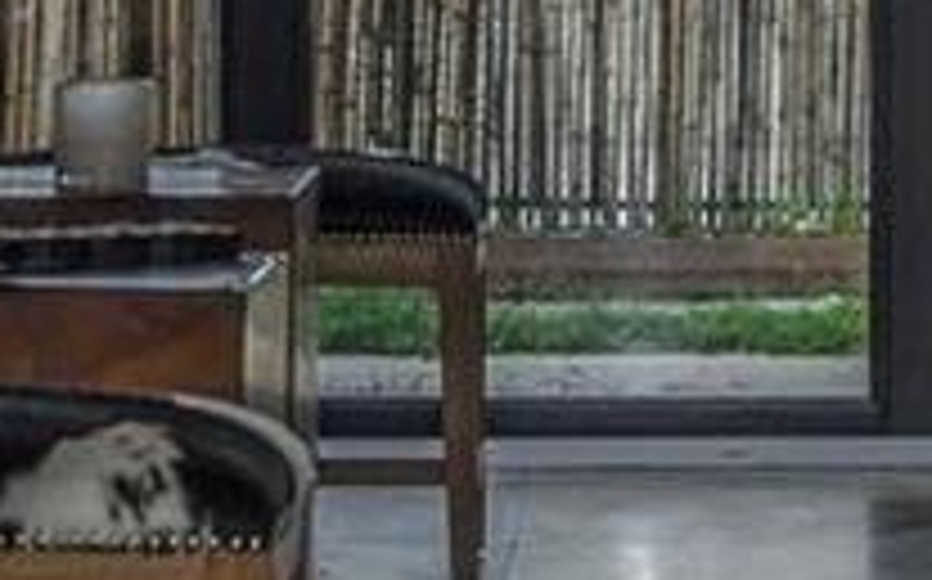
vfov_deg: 5.5
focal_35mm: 236
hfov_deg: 8.9
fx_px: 5990
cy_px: -472
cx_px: 680
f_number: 5
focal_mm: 20
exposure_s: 1/125
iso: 100
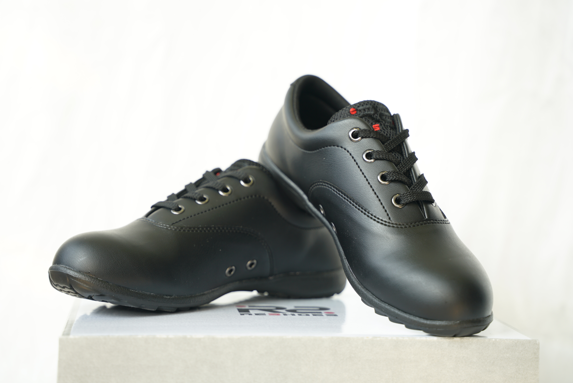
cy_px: 192
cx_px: 286
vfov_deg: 19.2
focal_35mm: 71
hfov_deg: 28.4
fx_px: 1130
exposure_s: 1/100
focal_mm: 71
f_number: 3.5
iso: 200
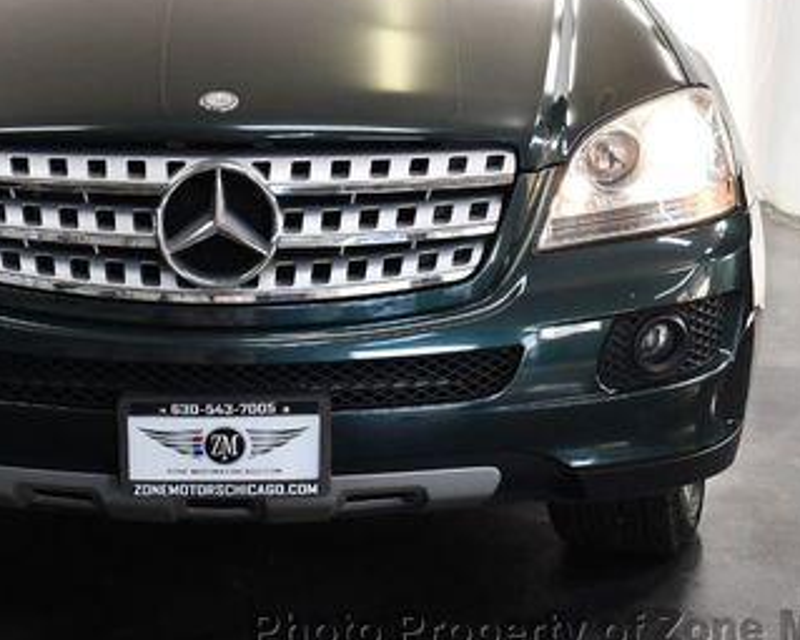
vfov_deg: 22.2
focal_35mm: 68
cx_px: 213
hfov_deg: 27.6
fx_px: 1610
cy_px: 139
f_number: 3.5
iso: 800
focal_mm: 18
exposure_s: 1/200
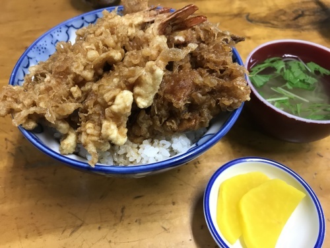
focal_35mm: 28
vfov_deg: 49.7
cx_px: 165
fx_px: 267
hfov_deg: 63.4
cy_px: 124
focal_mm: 3.99
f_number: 1.8
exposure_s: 1/17
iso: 64
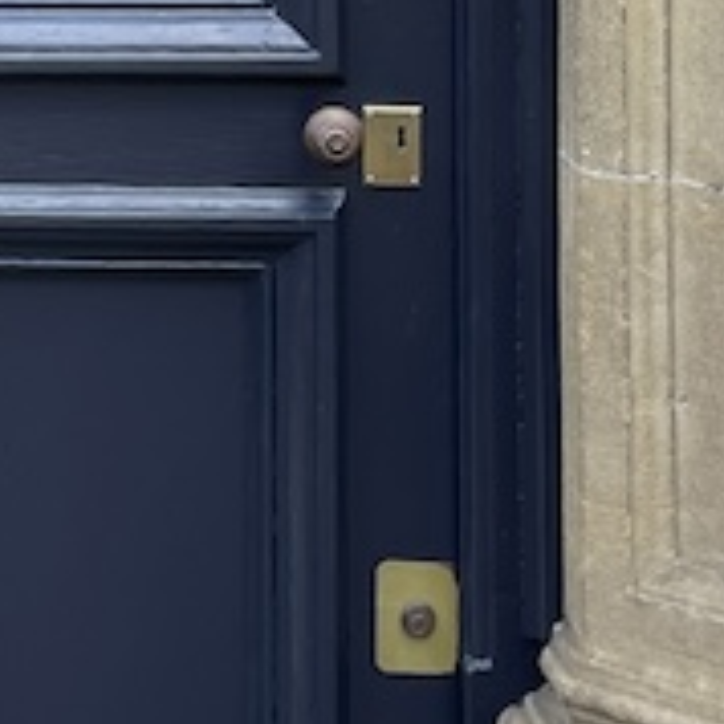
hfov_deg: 13.1
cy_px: -549
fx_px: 3053
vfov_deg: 12.4
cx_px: -195
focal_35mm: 129
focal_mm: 4.2
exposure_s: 1/222
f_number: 1.6
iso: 32
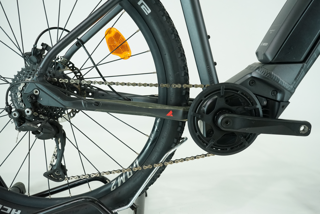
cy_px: 107
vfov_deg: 40.0
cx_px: 160
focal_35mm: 33
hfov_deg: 57.2
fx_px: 293
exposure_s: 1/200
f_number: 6.3
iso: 2500
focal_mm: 33
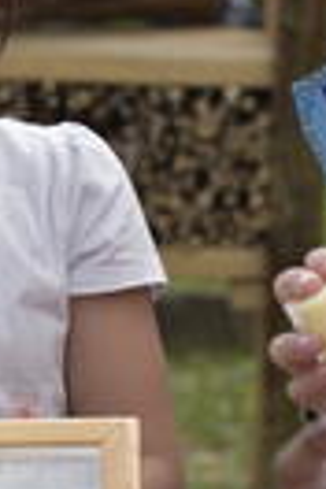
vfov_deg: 5.2
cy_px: 120
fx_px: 5419
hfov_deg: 3.4
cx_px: -85
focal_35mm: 399
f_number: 8
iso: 220
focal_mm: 105
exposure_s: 1/250
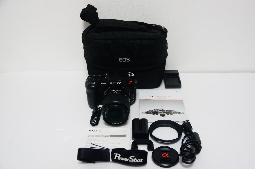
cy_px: 85
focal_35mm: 37
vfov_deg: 35.9
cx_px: 131
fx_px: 262
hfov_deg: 51.9
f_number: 4
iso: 1250
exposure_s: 1/60
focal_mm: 24
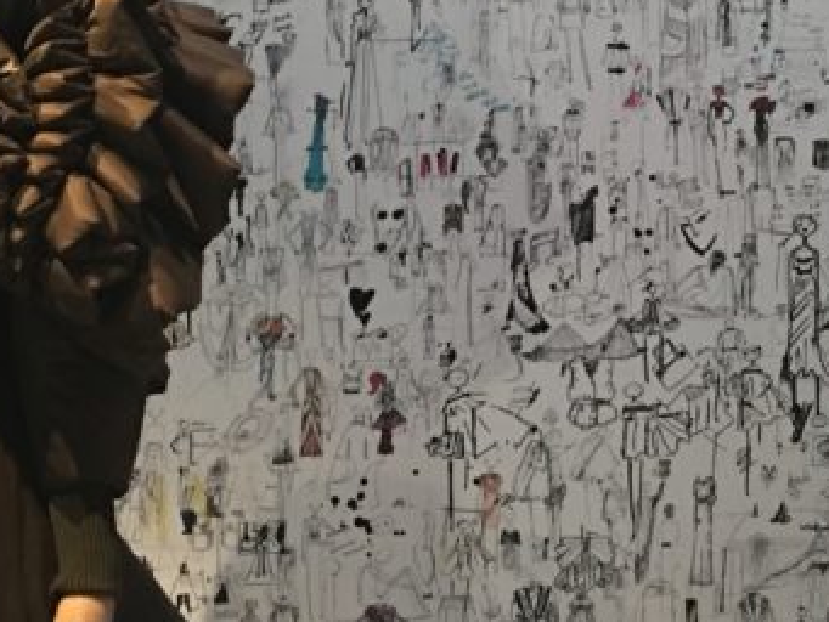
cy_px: 166
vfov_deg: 18.3
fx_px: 1917
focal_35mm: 80
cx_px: 566
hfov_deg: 24.3
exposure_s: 1/8
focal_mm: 4.15
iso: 160
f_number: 2.2
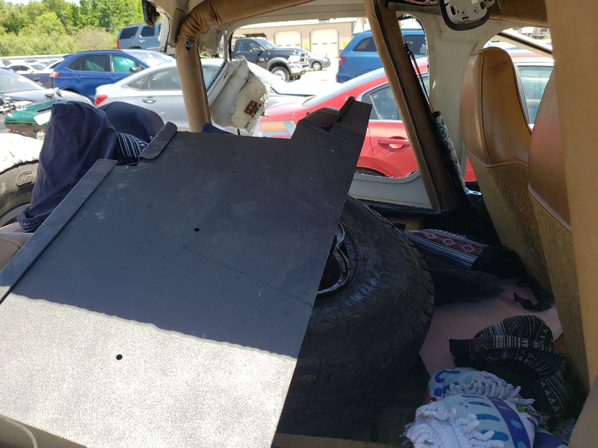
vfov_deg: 53.1
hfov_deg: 67.3
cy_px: 224
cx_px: 299
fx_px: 449
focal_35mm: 26
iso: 50
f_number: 1.5
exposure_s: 1/769
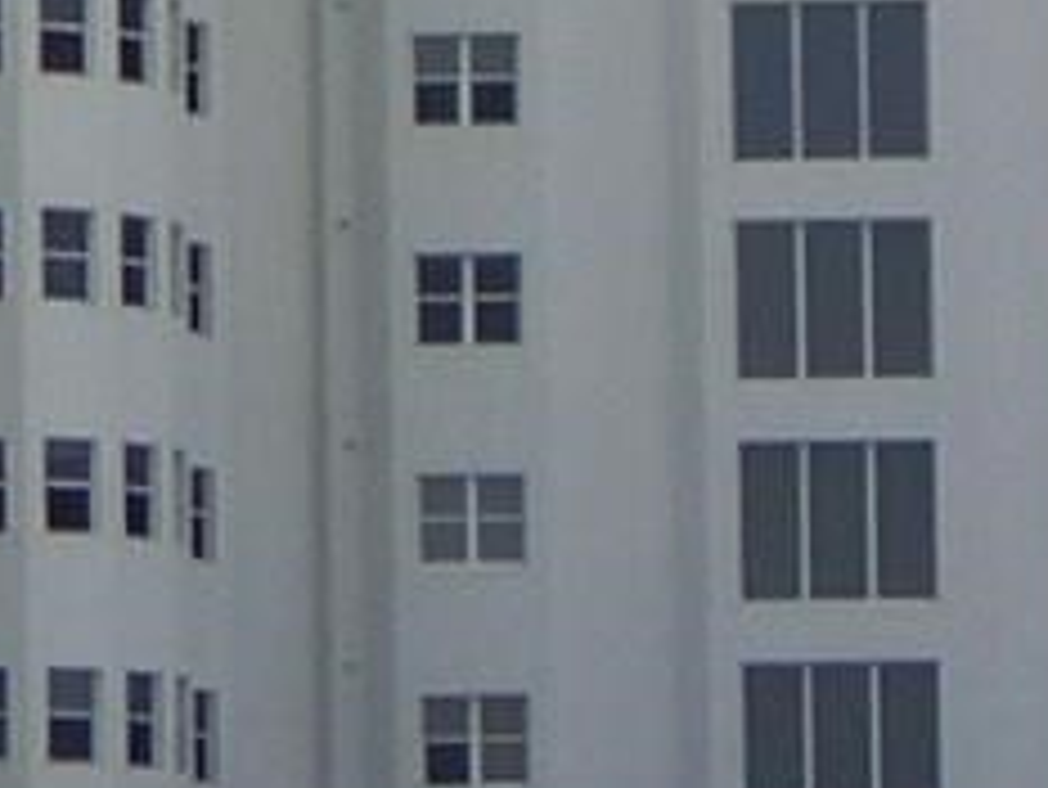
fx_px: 14358
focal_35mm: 474
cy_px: 342
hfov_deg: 4.2
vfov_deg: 3.1
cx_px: 234
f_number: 4.7
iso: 50
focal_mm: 14.1
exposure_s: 1/277
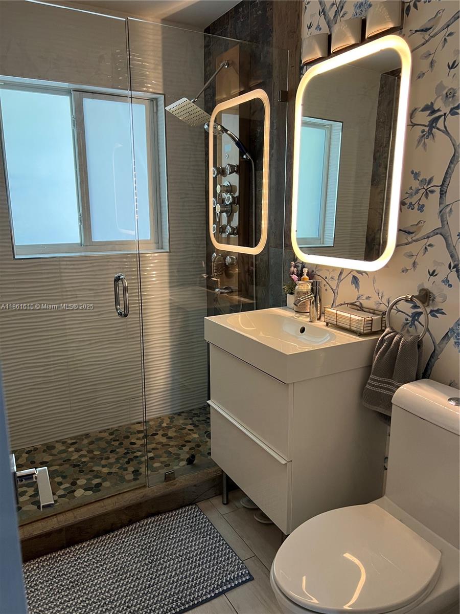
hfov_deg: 53.1
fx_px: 461
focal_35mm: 26
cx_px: 230
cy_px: 307
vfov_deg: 67.3
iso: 160
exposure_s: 1/60
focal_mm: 5.7
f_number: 1.5
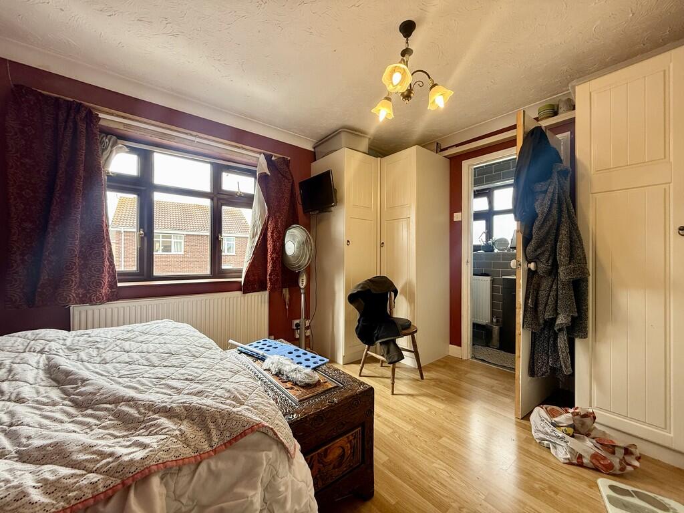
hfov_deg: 102.1
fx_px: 277
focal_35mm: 14
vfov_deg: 85.7
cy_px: 256
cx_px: 342
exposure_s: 1/100
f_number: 2.2
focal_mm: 2.22
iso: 100
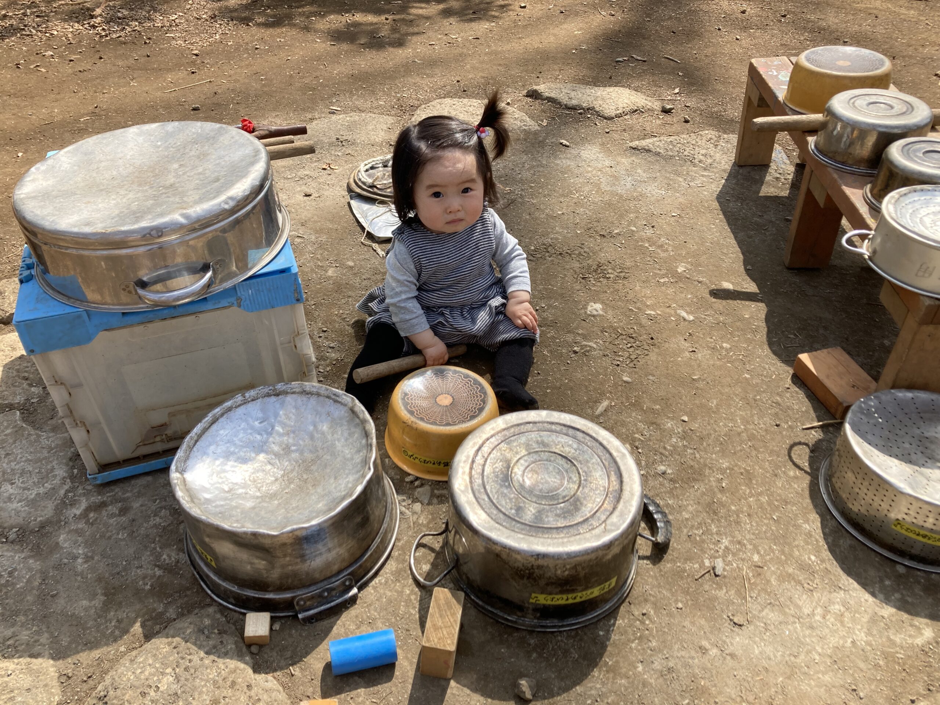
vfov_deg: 49.7
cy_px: 352
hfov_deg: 63.4
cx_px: 470
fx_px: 760
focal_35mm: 28
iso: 20
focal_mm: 3.99
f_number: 1.8
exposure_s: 1/771
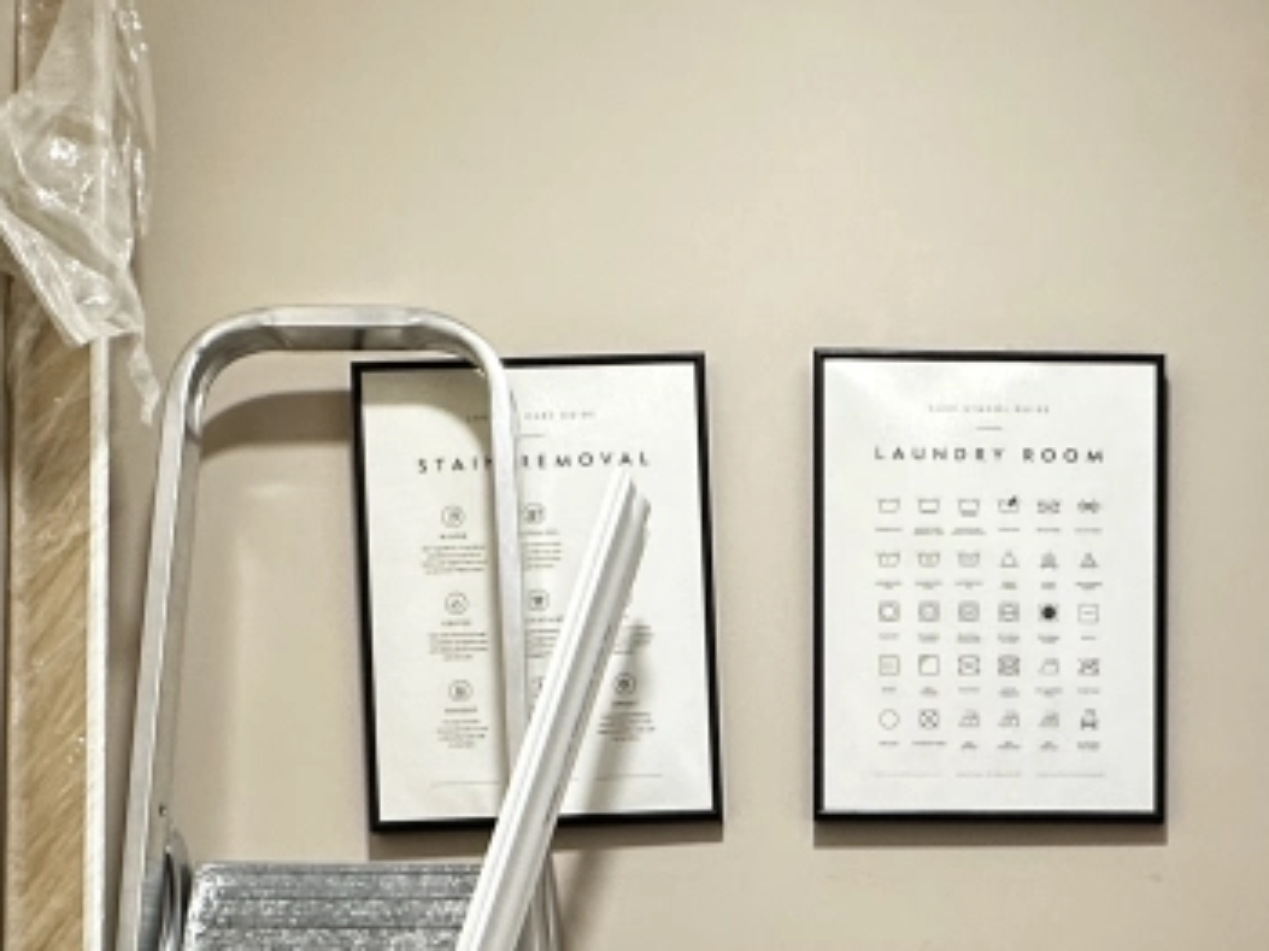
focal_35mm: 50
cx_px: 915
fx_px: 1832
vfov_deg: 25.8
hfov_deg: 37.5
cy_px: 1166
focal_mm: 2.22
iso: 160
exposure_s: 1/50
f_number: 2.2
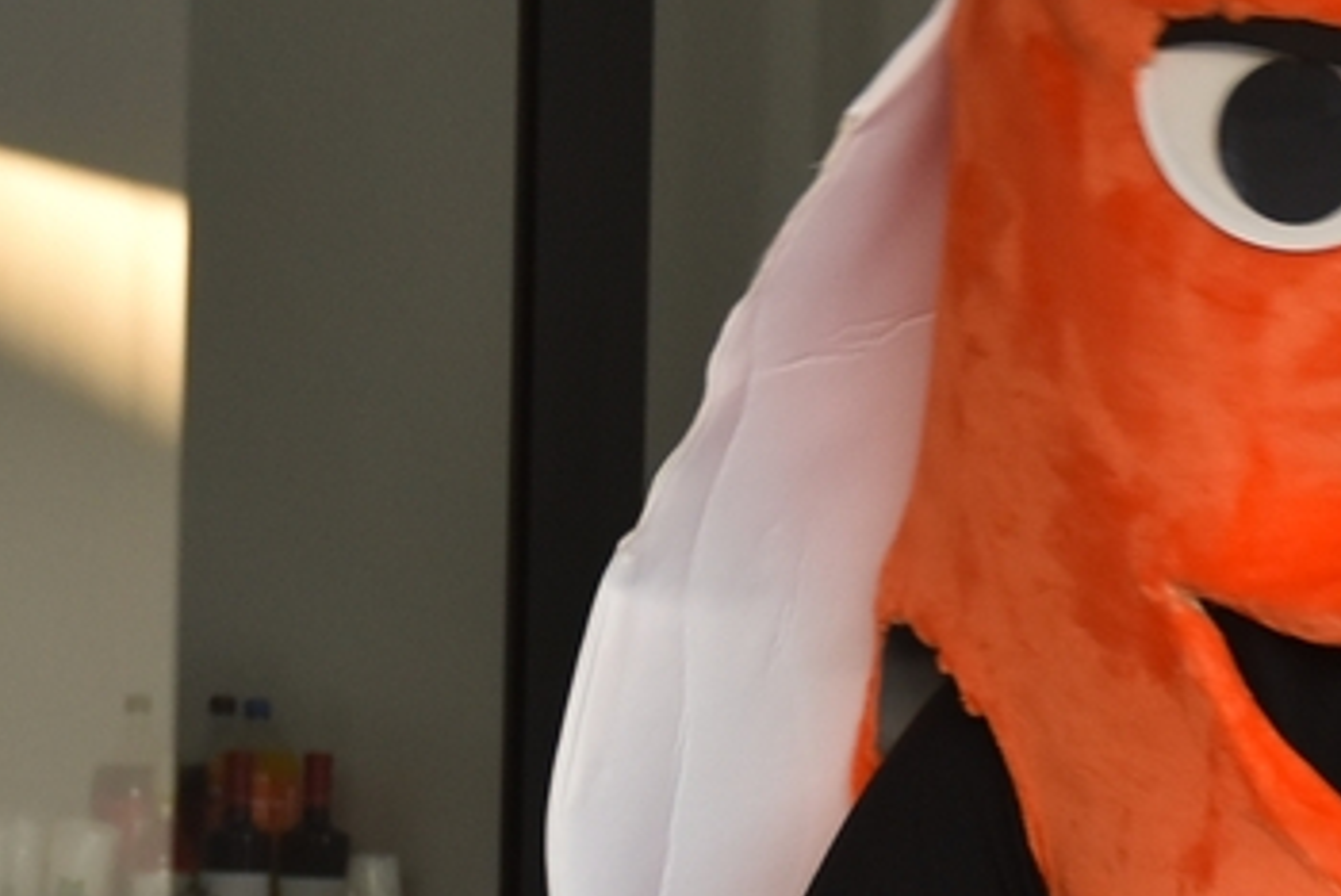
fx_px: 10737
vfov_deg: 4.8
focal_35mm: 288
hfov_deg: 7.1
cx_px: 1180
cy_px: 494
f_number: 4.8
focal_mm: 56
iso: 720
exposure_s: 1/60
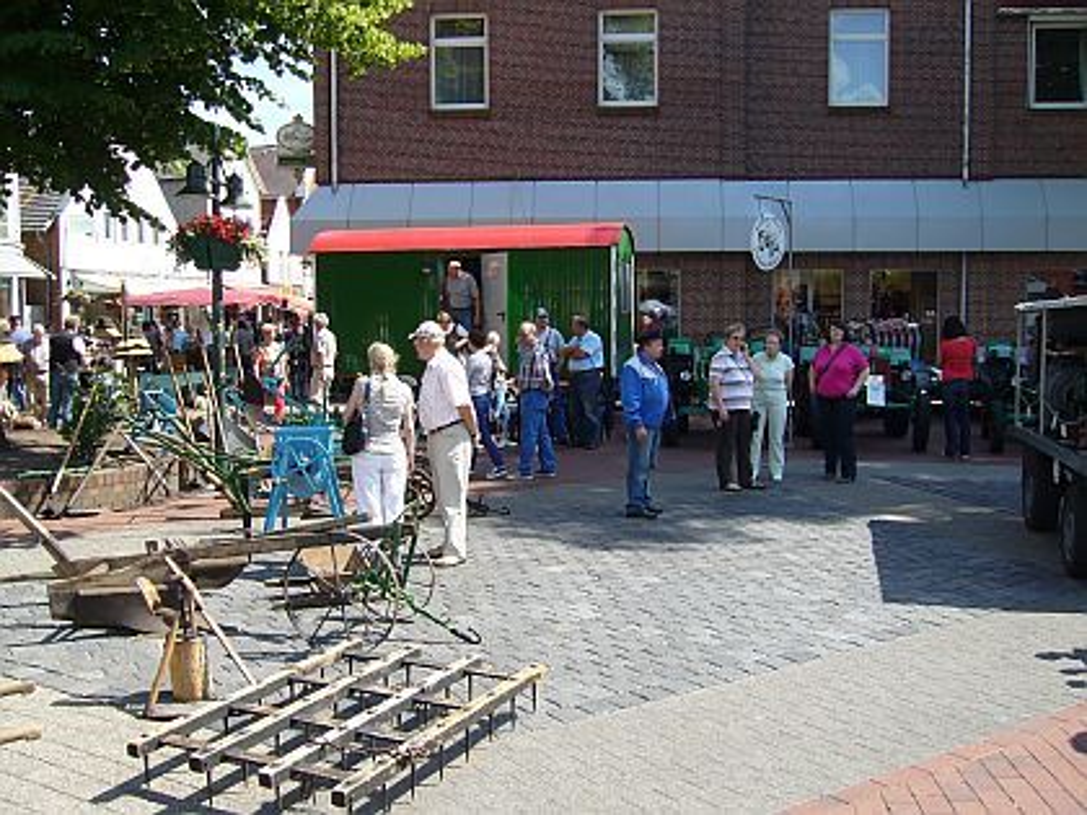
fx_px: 1099
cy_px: 408
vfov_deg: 40.7
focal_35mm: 35
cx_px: 544
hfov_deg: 52.6
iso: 80
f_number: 5.6
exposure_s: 1/125
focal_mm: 5.8
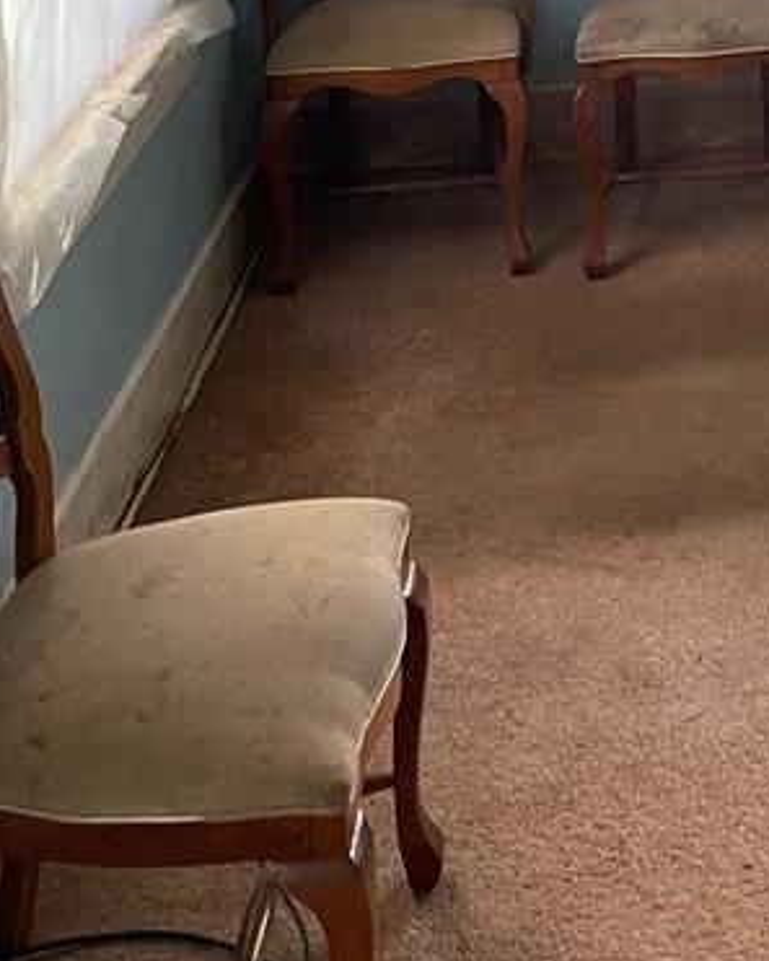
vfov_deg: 23.4
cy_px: -355
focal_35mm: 70
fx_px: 1991
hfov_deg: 20.9
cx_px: 826
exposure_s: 1/81
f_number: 1.6
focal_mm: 4.2
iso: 125
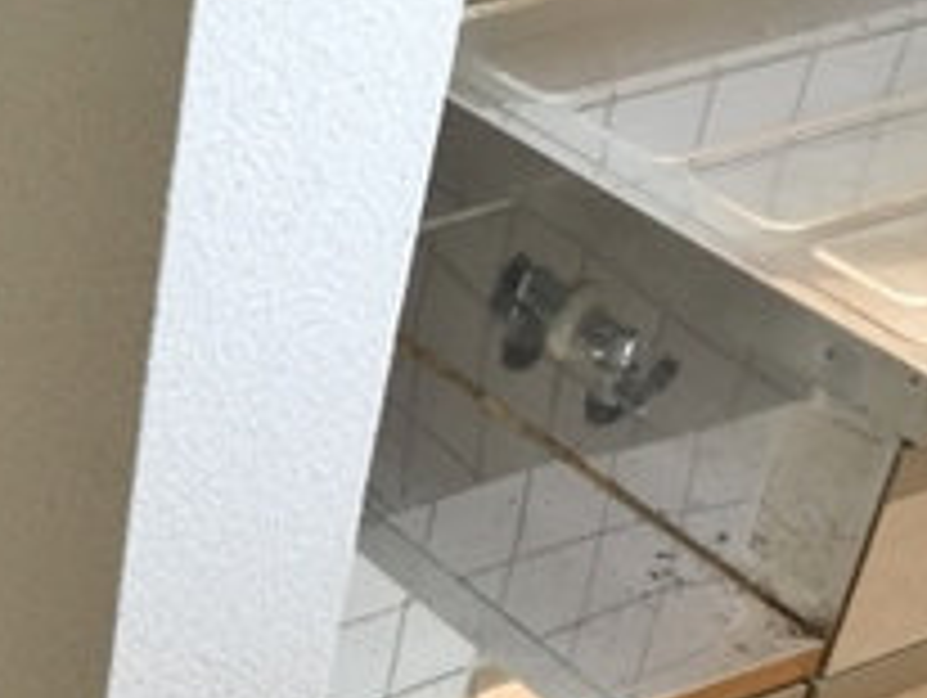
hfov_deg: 19.9
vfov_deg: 15.8
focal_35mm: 90
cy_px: 865
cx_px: -284
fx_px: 2413
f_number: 2.2
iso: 125
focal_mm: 4.15
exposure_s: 1/33
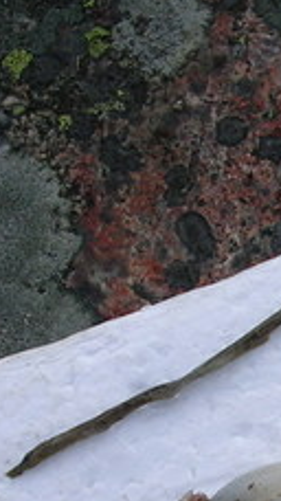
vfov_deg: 18.3
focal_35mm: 116
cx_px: 446
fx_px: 1539
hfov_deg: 10.0
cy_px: 400
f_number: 2.8
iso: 50
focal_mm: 5.8
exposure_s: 1/390
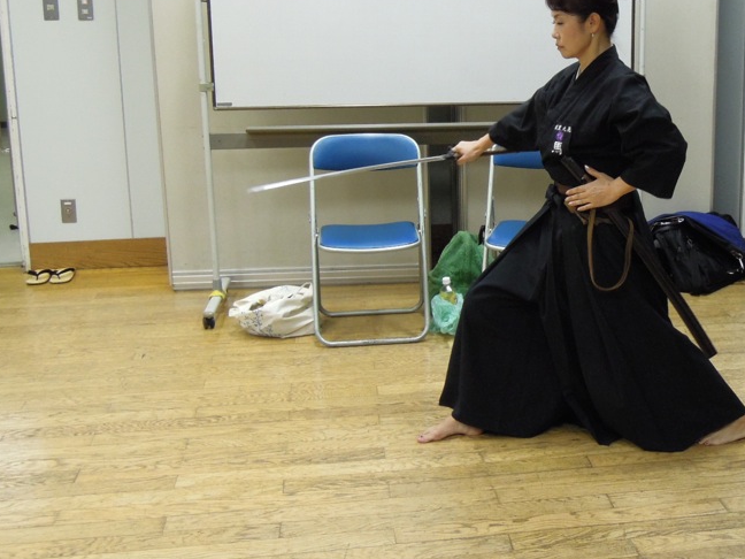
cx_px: 548
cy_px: 189
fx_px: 1162
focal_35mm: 54
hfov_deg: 34.9
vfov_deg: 26.9
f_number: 3.2
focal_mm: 6.3
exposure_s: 1/25
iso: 400
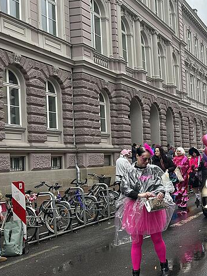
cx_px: 241
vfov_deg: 38.9
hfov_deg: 26.7
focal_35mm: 49
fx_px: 390
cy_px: 146
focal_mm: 6.86
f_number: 1.78
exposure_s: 1/458
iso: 80
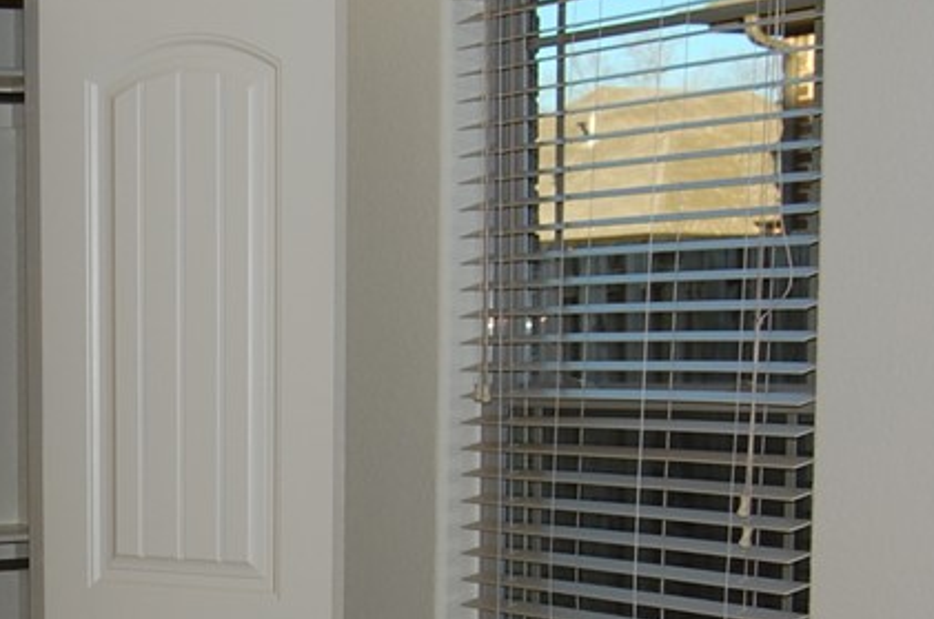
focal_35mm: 101
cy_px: 679
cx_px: -132
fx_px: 2615
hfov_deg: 19.3
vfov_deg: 13.2
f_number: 5.6
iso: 200
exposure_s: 1/125
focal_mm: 26
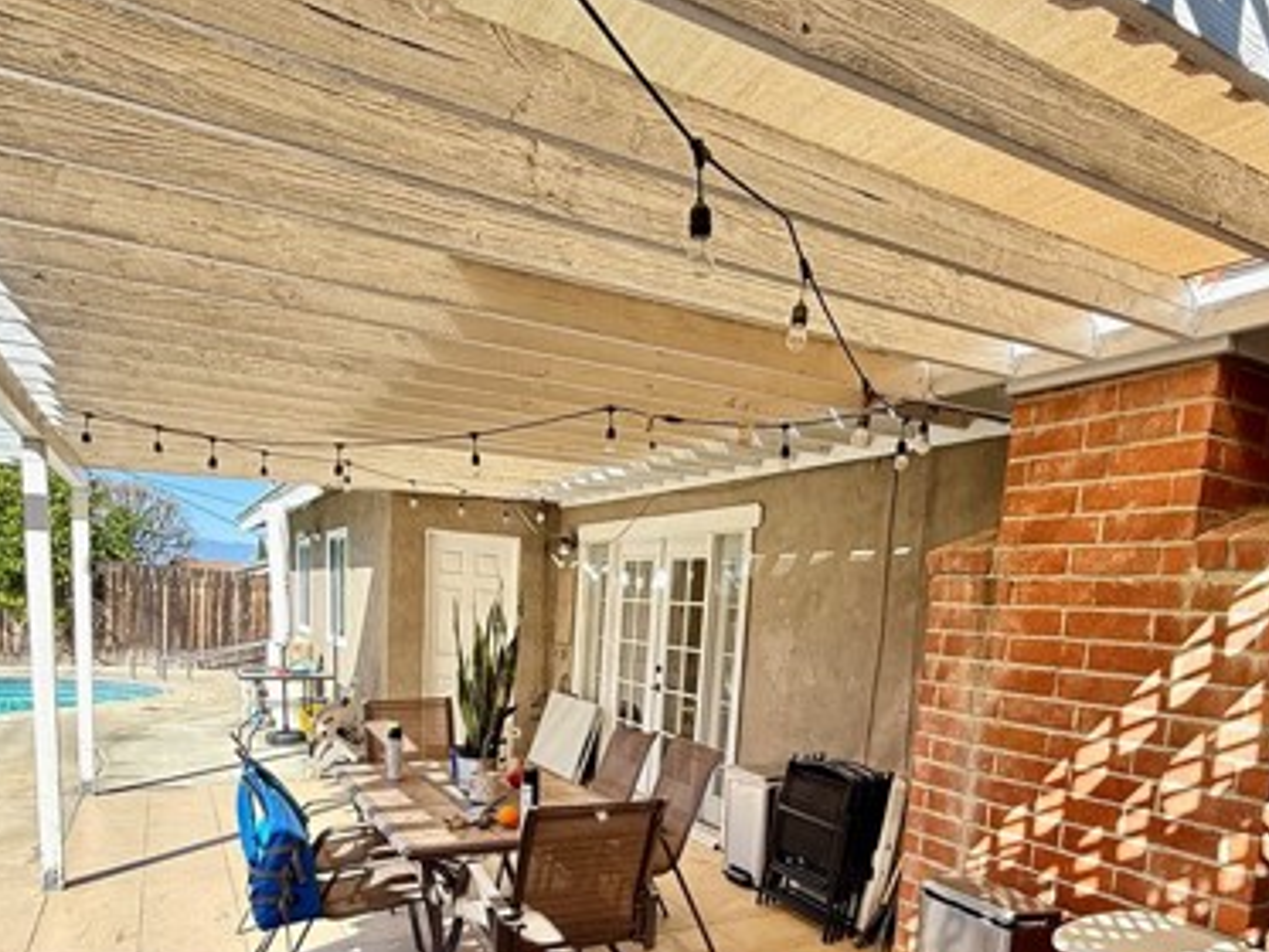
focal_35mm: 24
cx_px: 680
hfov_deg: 71.5
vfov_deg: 53.8
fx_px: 880
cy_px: 731
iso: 64
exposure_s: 1/271
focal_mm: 2.22
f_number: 2.2
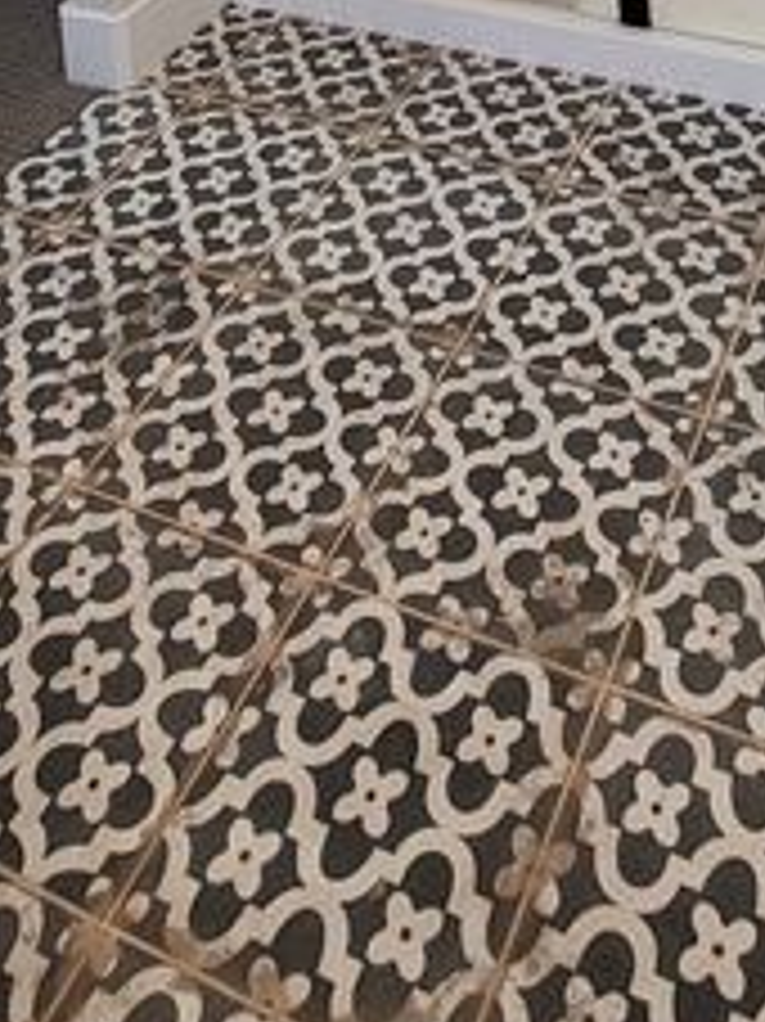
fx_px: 1298
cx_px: 567
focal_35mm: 44
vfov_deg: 25.4
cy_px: -657
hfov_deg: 32.3
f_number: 2.2
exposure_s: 1/120
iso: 125
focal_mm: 2.2
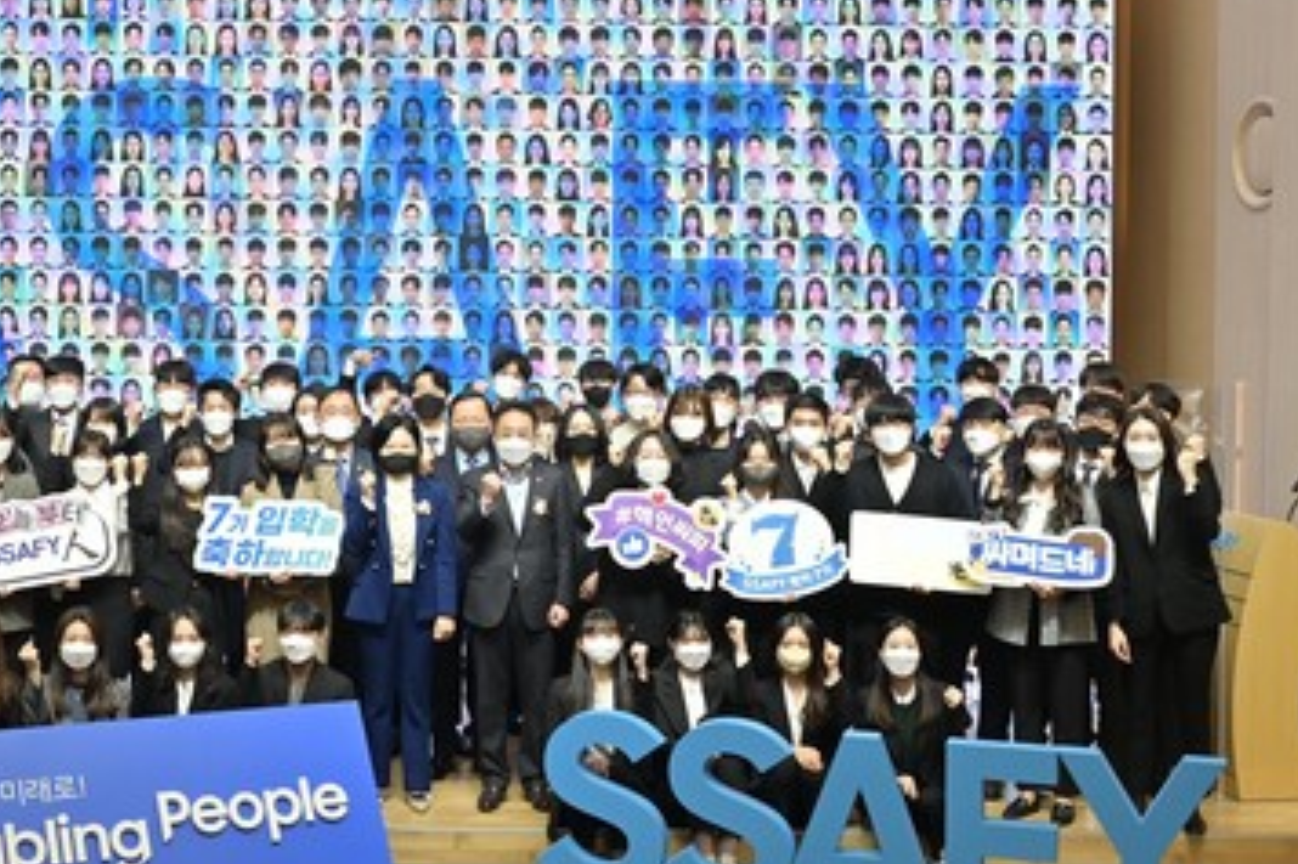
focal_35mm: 59
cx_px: 430
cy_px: 324
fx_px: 2126
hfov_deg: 33.6
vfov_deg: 22.9
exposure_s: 1/160
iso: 1000
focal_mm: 35
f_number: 7.1
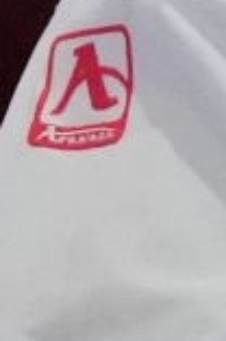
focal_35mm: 3103
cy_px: -206
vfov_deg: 0.7
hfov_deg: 0.4
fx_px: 29347
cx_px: 165
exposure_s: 1/500
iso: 8000
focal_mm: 180
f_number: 2.8
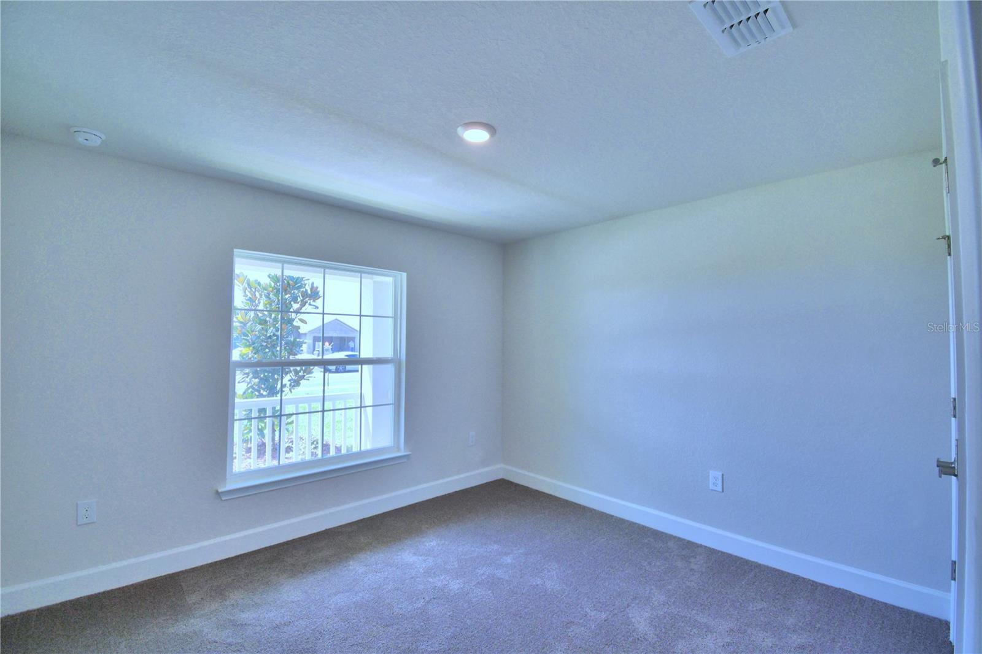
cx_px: 491
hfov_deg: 100.4
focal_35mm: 15
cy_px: 327
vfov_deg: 77.3
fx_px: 409
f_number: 4.5
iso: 200
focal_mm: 10
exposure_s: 1/125
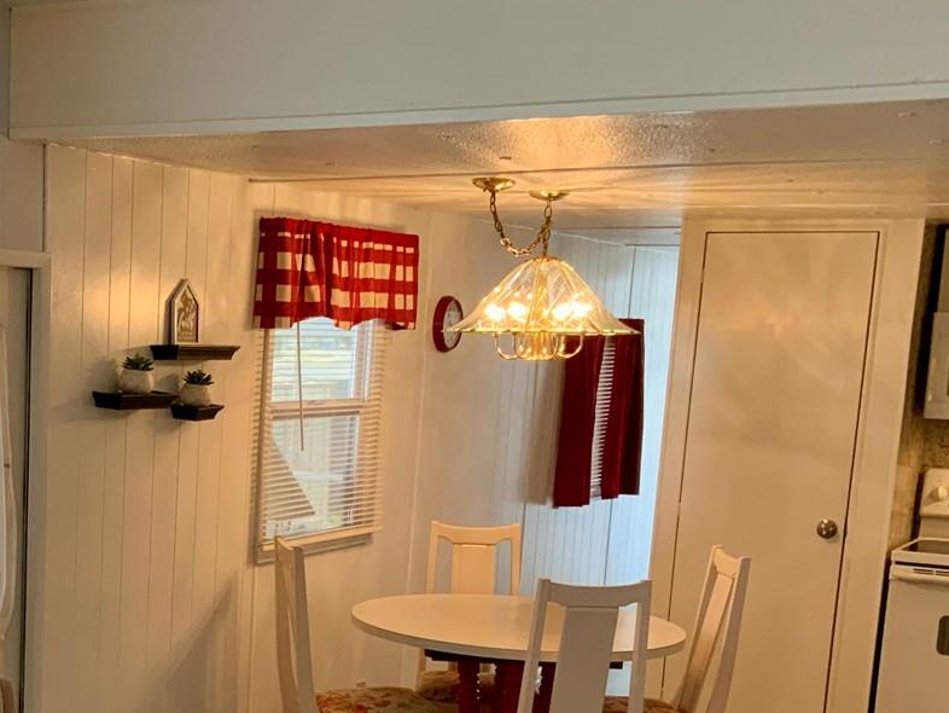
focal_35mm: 59
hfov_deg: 31.3
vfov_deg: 24.2
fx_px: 1618
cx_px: 115
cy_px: 631
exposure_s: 1/60
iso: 80
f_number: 1.8
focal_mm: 3
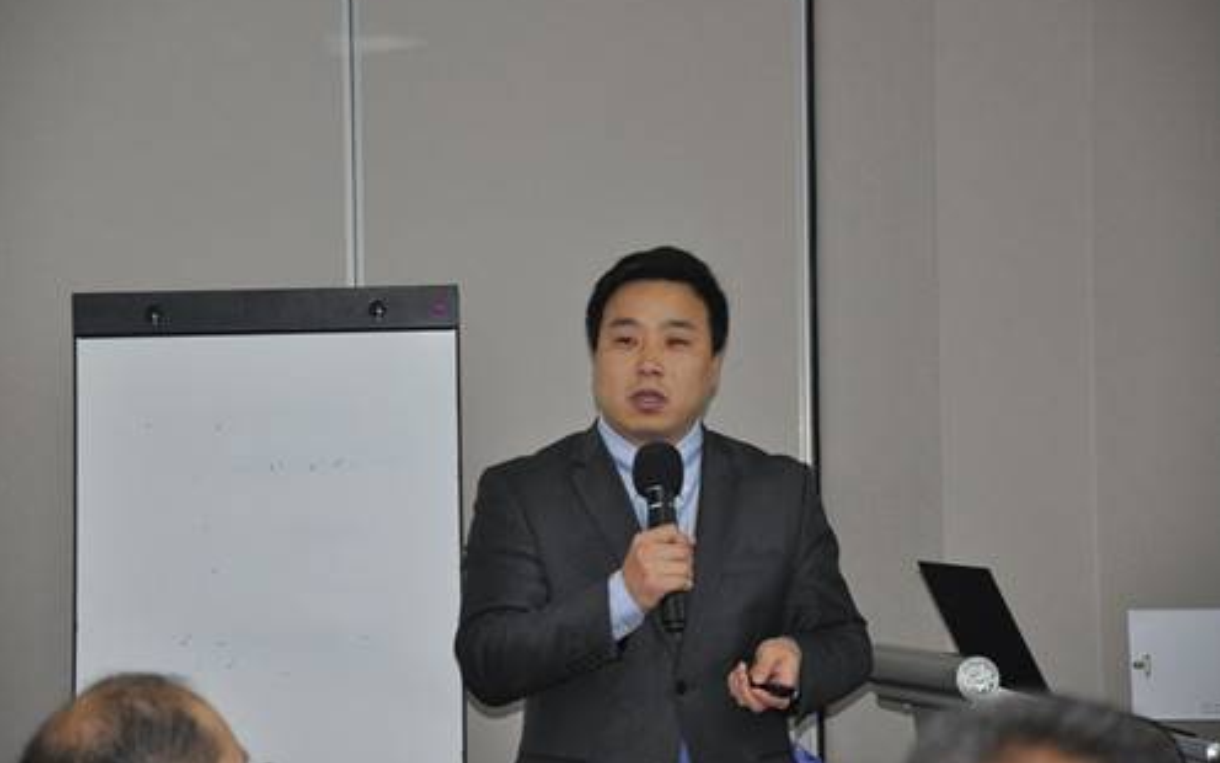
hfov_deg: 13.0
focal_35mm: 162
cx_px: 610
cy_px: 370
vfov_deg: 8.1
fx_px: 5370
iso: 800
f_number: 5.6
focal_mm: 105
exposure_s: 1/60
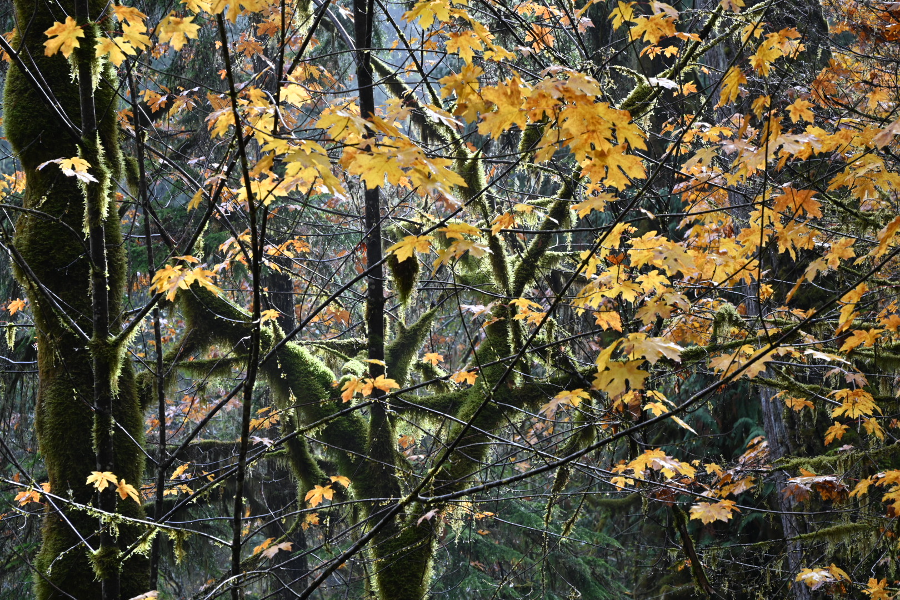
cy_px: 300
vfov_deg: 13.0
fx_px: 2625
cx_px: 450
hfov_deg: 19.5
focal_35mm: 105
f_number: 8
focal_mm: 105
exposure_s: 1/60
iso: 100
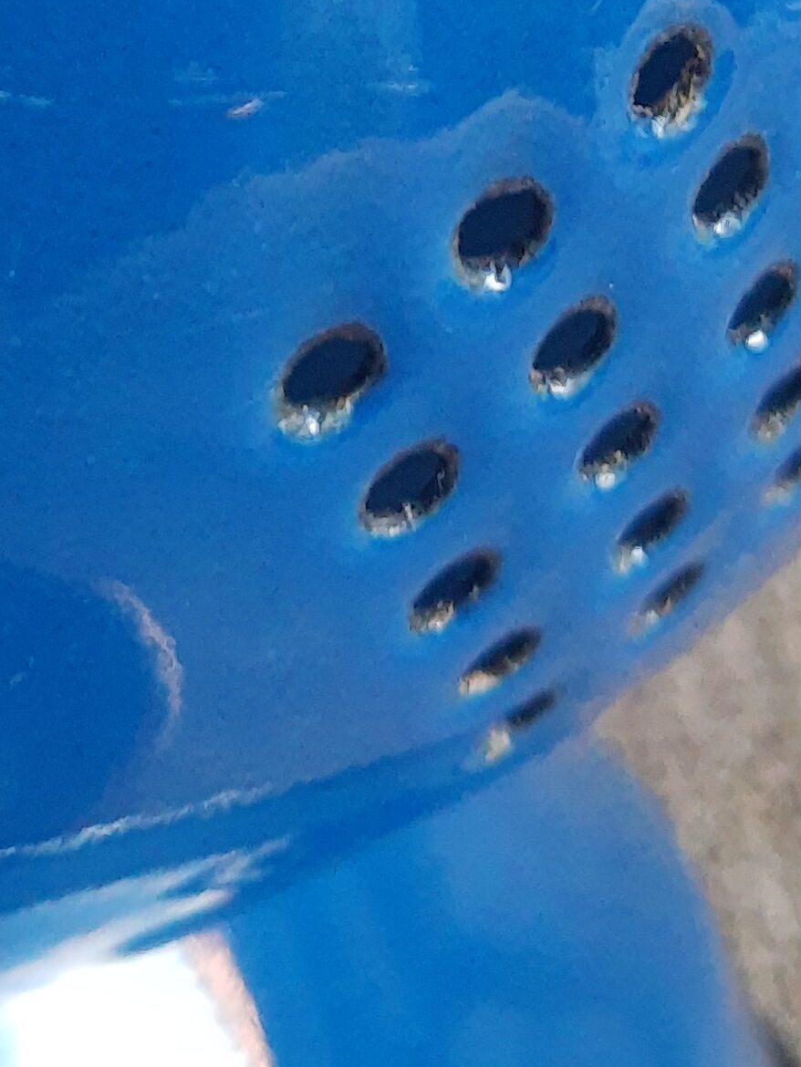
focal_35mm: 91
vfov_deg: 18.8
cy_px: -572
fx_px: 2807
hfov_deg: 16.2
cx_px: 234
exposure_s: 1/50
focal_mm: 3.95
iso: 354
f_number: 1.8
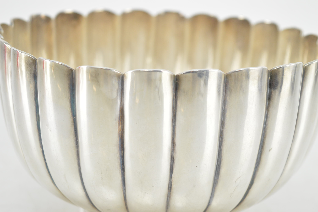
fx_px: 728
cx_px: 159
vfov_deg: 16.5
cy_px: 106
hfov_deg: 24.6
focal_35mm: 82
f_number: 6.3
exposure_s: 1/80
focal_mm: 55
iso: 800
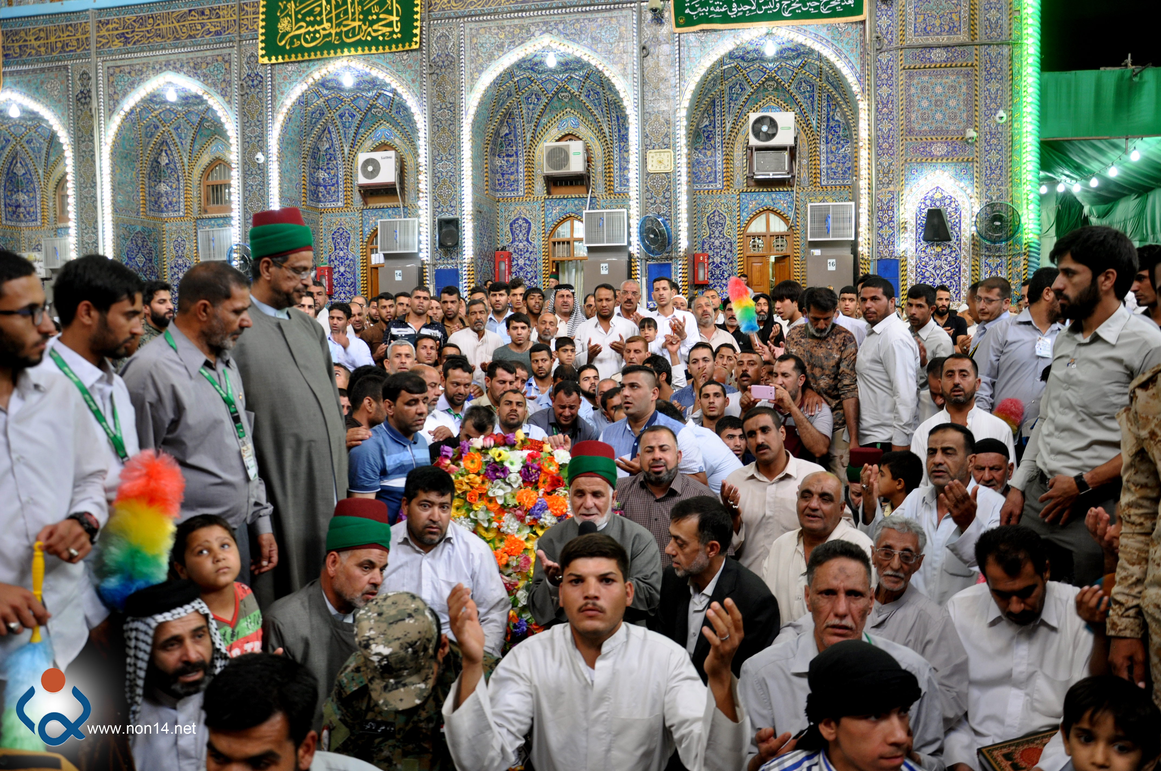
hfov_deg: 67.4
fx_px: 870
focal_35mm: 27
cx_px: 580
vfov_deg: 47.8
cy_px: 386
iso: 400
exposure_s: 1/25
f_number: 5
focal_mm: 18
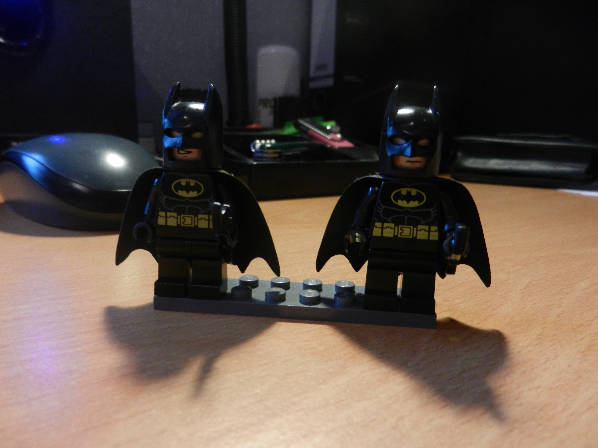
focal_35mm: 25
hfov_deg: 69.4
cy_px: 224
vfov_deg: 54.9
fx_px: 432
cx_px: 299
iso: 400
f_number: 3.5
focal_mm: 4.5
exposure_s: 1/15
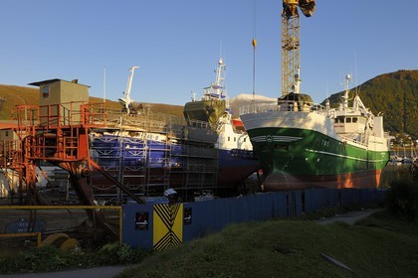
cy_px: 139
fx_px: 372
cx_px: 209
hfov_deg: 58.7
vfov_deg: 41.1
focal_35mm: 32
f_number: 10
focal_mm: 32
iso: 200
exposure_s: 1/160
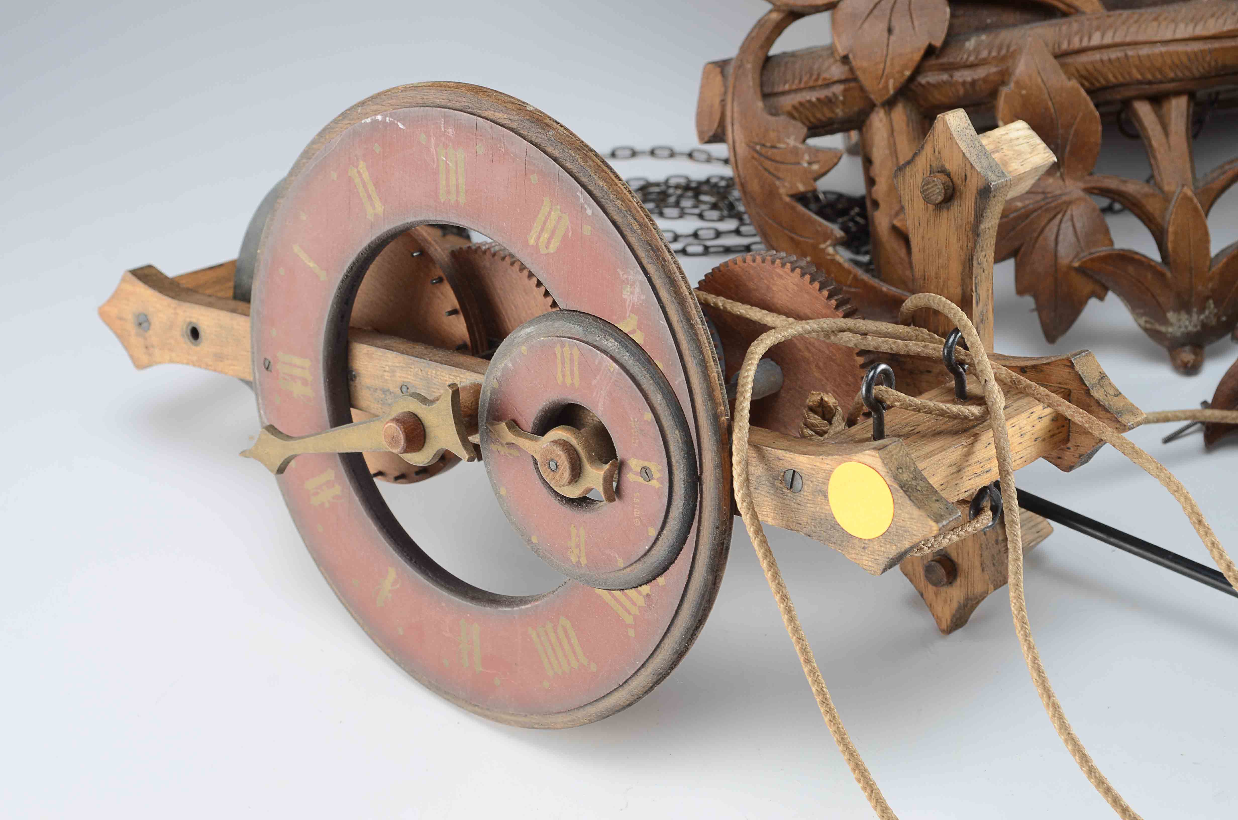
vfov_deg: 18.8
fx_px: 2471
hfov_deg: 28.1
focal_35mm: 72
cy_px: 410
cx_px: 619
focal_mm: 48
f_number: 10
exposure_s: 1/80
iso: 100
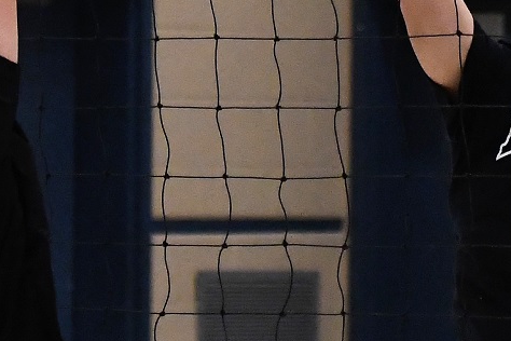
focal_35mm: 289
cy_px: 22
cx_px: 437
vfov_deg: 4.7
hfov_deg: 7.1
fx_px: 4106
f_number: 2.8
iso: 4500
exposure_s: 1/1000
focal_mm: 75
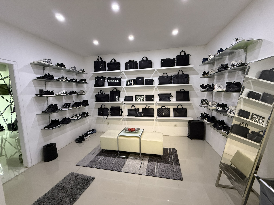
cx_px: 137
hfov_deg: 102.1
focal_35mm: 14
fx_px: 111
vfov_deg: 85.7
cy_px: 102
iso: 320
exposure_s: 1/50
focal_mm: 2.22
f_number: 2.2
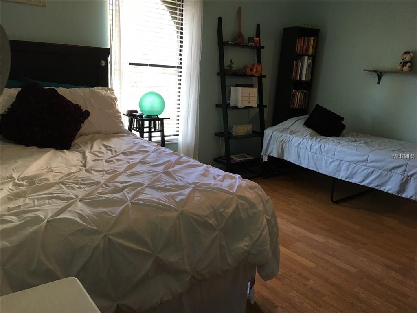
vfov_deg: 48.2
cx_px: 208
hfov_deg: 61.7
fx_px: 349
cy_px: 156
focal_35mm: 29
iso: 32
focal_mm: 4.15
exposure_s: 1/30
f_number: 2.2
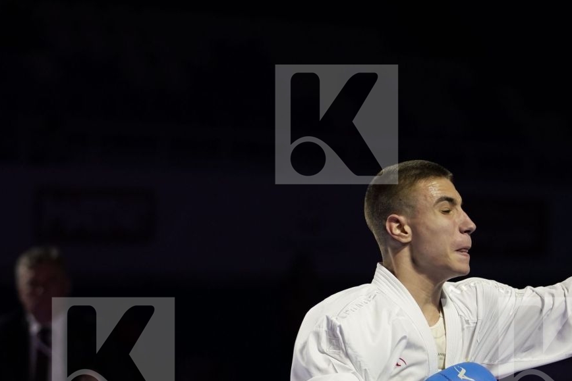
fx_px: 3591
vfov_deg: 6.1
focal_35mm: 226
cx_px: 337
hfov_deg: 9.1
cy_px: 357
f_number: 2.8
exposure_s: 1/1000
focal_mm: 109
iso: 1250
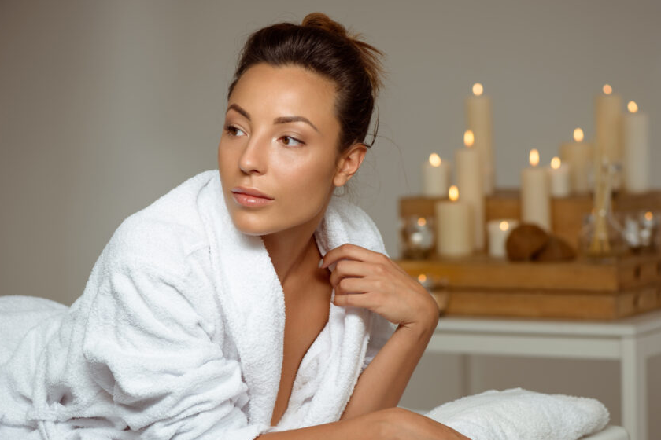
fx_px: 2350
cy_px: 267
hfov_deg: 16.0
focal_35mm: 128
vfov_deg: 10.7
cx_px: 398
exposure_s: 1/160
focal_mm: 105
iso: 100
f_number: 4
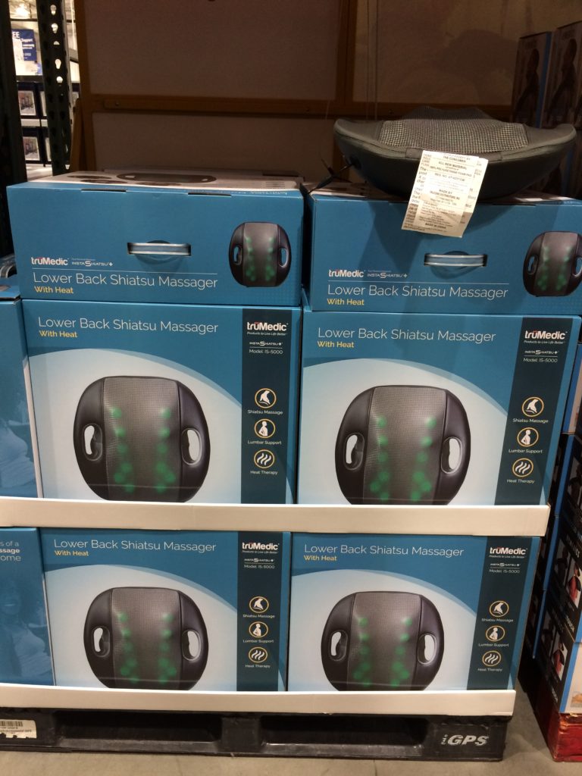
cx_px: 291
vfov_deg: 61.7
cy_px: 388
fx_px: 650
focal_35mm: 29
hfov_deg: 48.2
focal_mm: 4.15
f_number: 2.2
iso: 125
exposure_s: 1/33
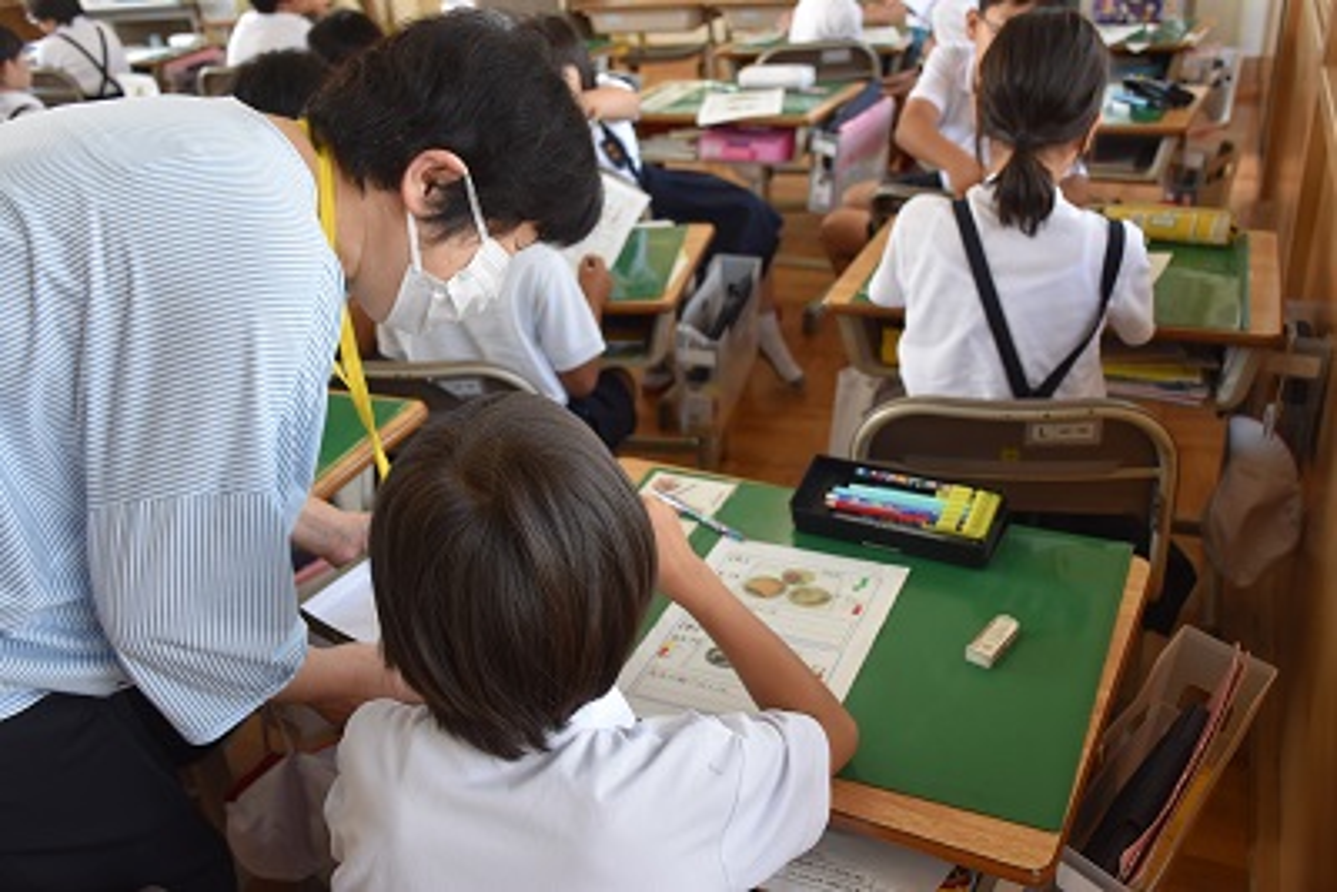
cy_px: 446
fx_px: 1226
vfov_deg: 40.0
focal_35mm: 33
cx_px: 668
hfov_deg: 57.2
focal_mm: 22
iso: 400
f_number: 4.5
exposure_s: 1/80
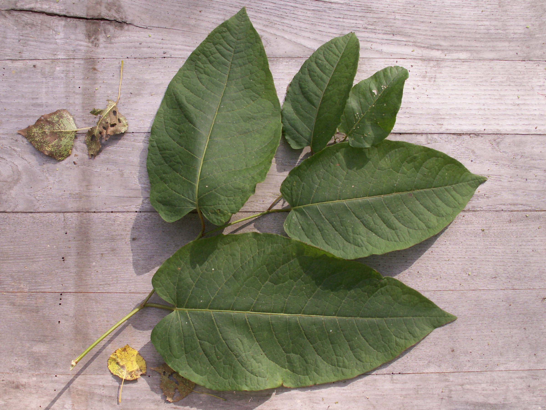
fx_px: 552
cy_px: 205
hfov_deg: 52.6
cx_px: 273
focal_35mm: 35
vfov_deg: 40.7
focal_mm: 5.9
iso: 50
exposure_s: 1/100
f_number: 4
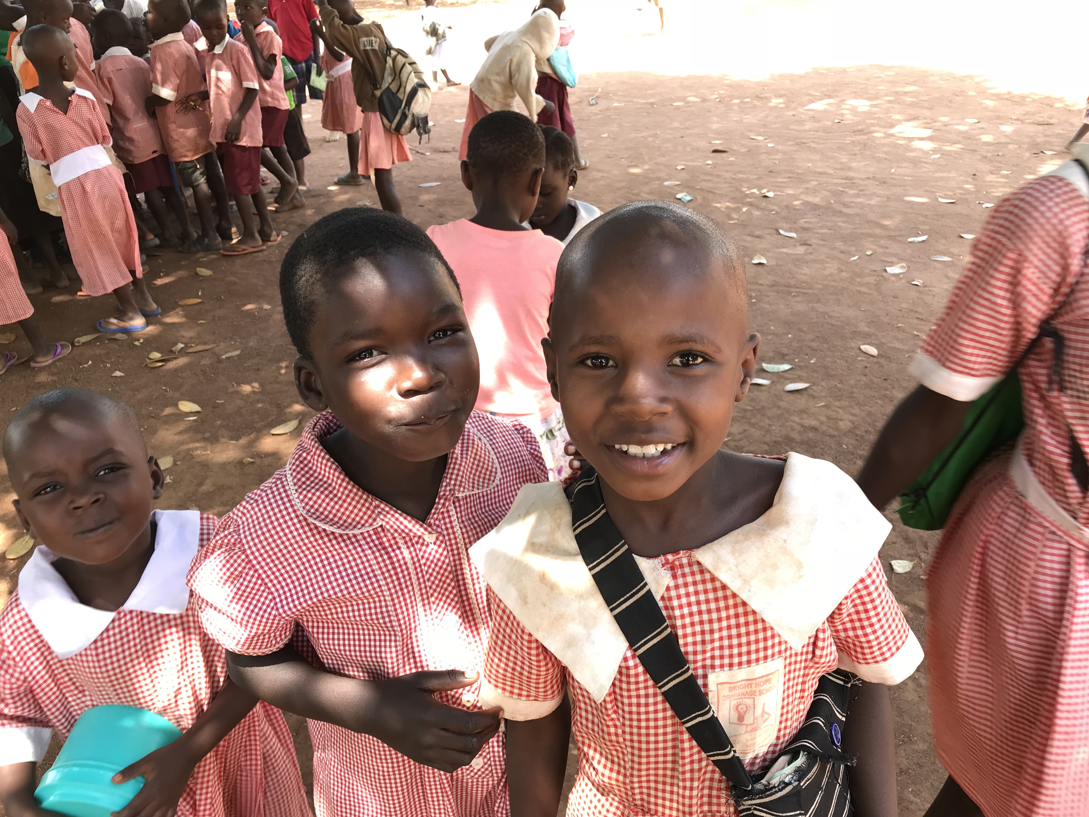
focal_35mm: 28
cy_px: 408
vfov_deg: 49.7
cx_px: 544
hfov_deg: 63.4
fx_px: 881
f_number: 1.8
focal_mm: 3.99
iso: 20
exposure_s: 1/90
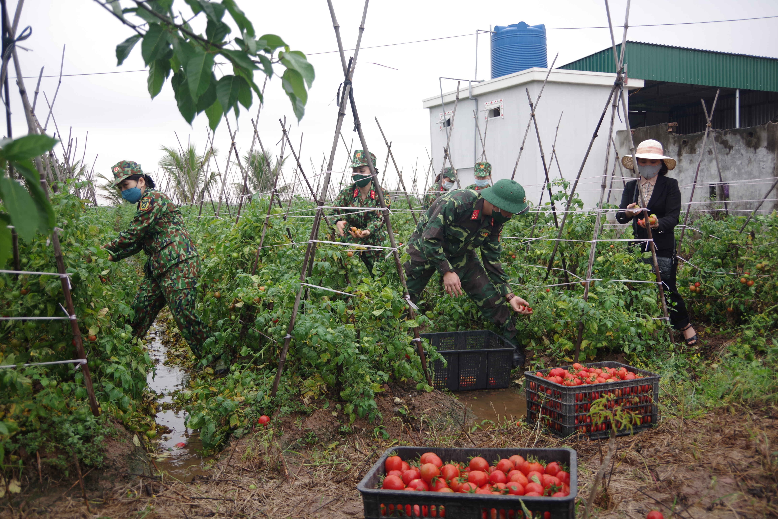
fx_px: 670
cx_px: 389
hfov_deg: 60.3
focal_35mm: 31
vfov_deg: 42.3
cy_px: 260
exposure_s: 1/80
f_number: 4
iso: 100
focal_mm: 21
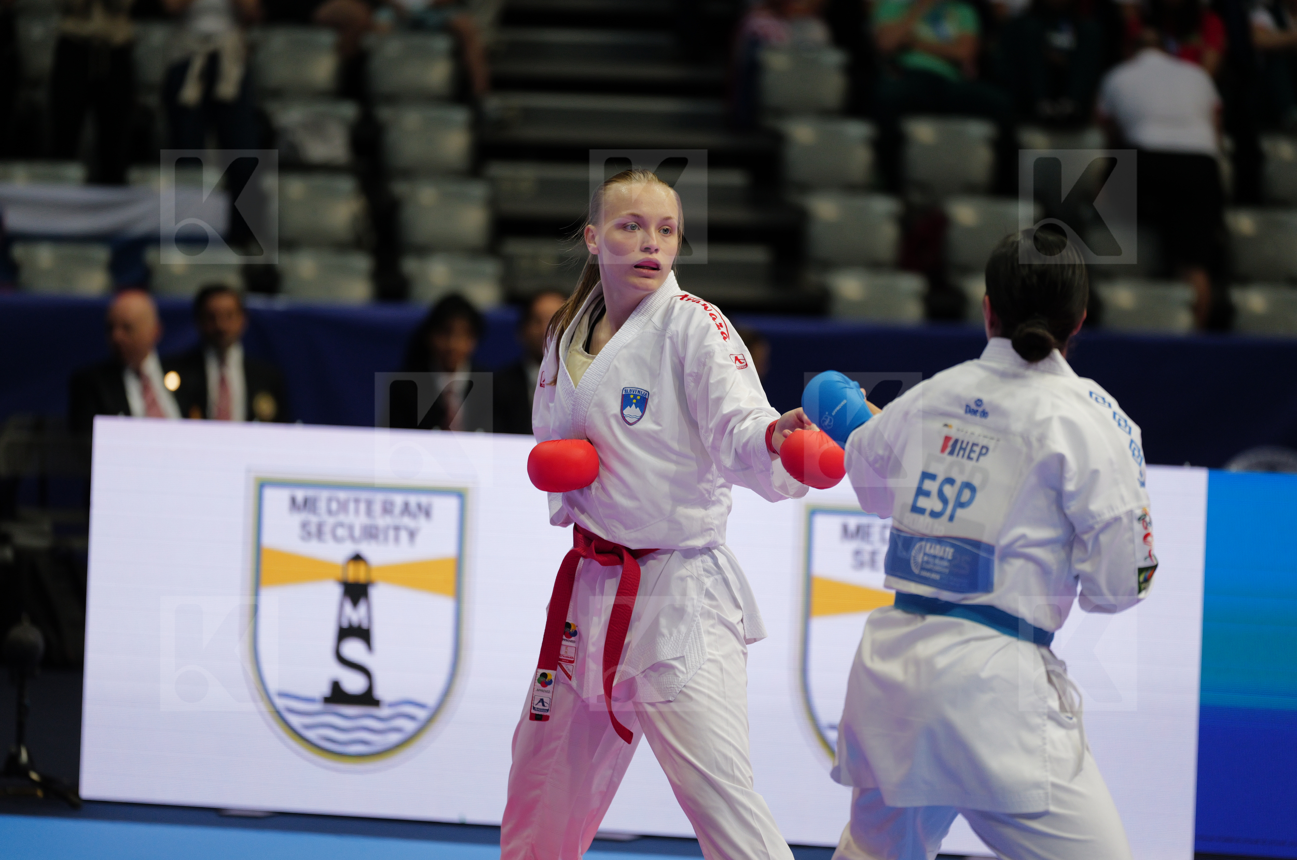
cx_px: 648
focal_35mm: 200
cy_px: 430
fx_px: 7193
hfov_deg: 10.3
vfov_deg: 6.8
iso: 1600
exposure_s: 1/1000
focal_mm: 200
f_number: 2.8
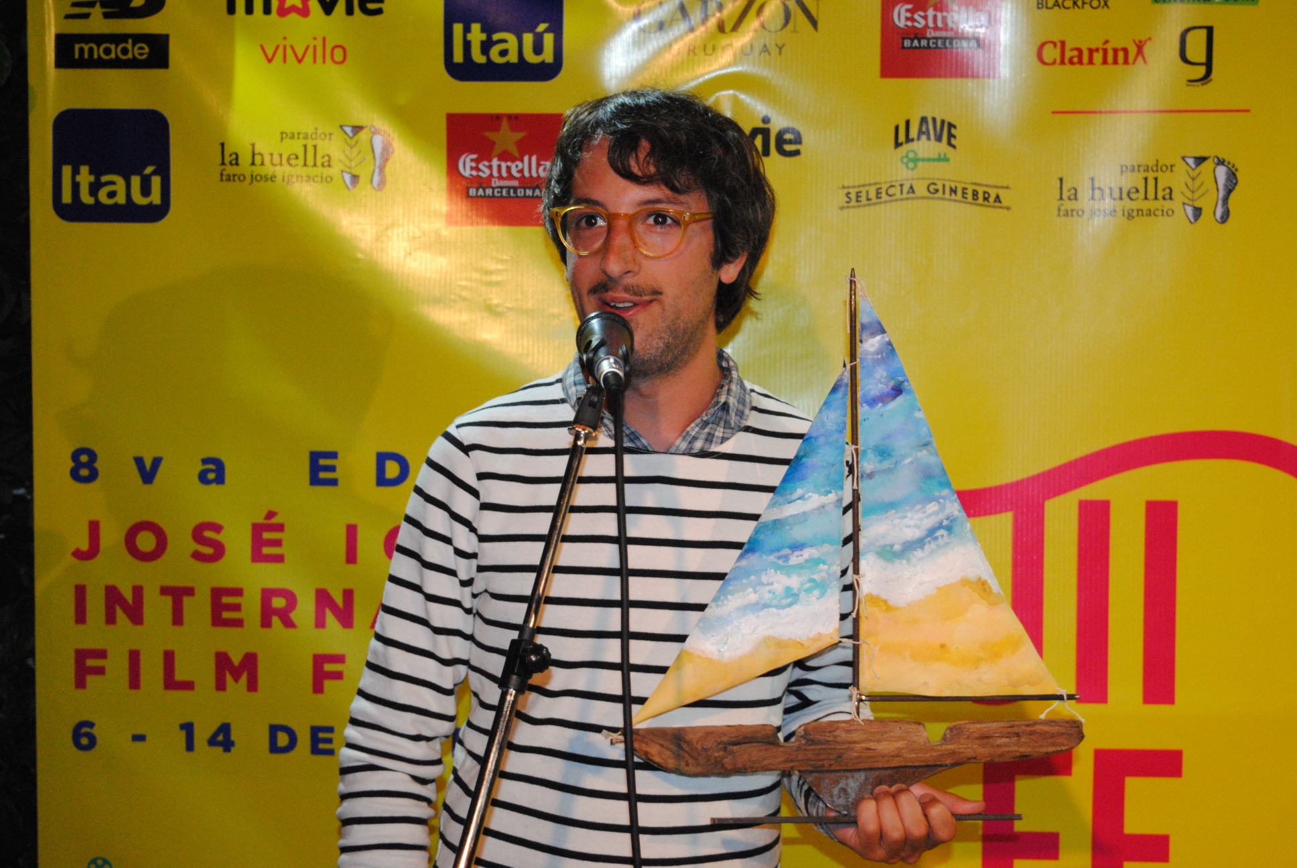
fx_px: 2272
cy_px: 434
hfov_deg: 31.9
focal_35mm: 63
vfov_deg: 21.6
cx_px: 648
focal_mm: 42
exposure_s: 1/40
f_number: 5
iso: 1250
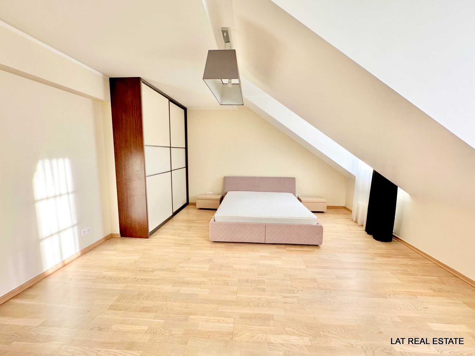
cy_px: 178
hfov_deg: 102.1
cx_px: 238
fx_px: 192
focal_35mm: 14
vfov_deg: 85.7
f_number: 2.2
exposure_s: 1/99
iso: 100
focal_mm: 2.22
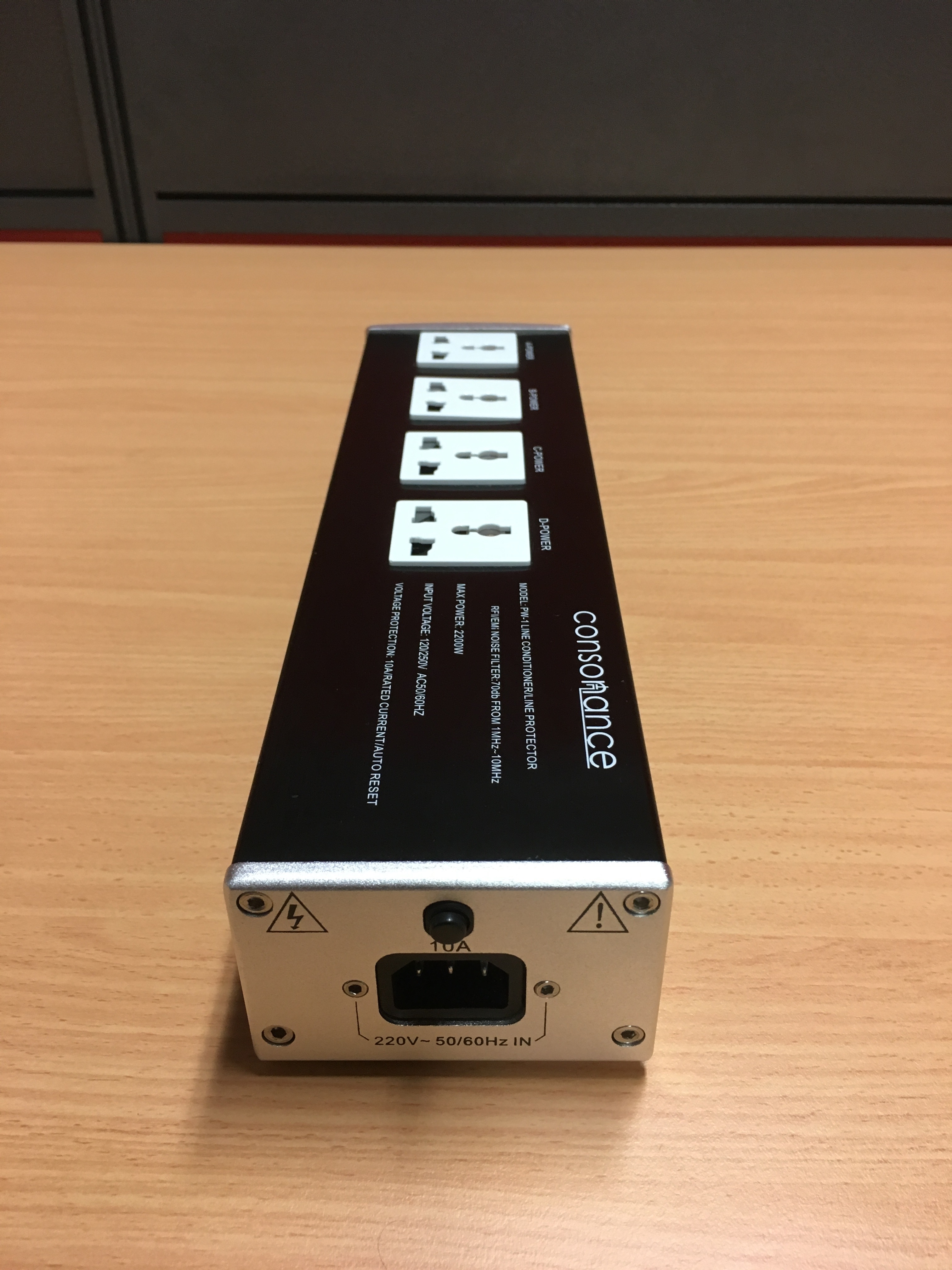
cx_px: 476
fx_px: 1063
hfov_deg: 48.2
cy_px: 635
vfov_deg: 61.7
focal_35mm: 29
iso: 100
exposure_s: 1/30
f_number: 2.2
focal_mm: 4.15
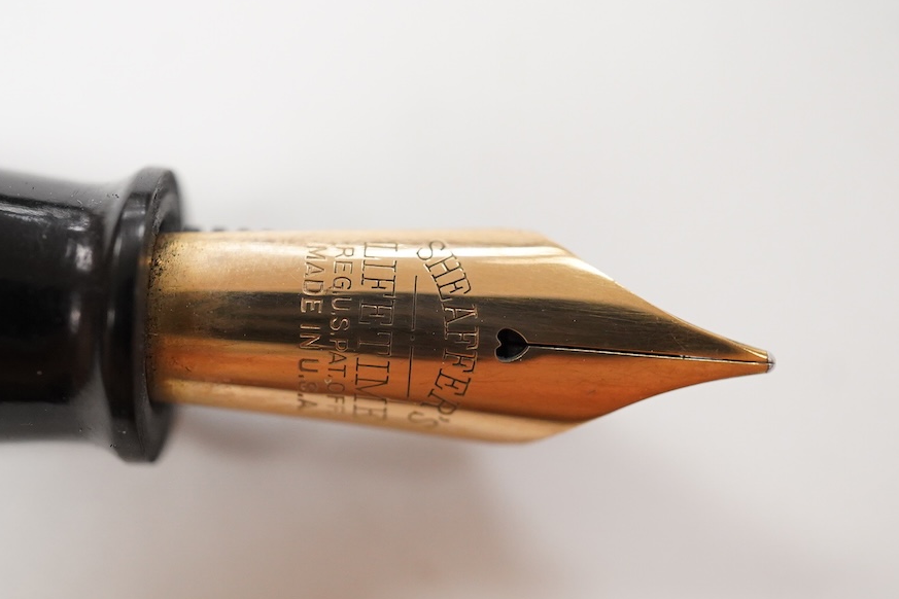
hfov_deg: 34.5
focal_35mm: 58
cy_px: 364
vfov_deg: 23.3
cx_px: 419
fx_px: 1448
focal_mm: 30
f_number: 7.1
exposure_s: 1/200
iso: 2500
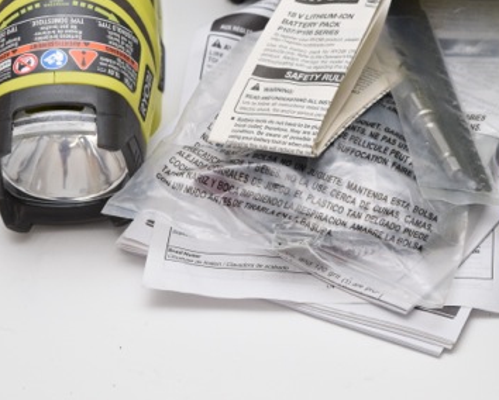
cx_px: 334
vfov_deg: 11.0
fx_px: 2068
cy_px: 106
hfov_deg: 13.7
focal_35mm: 140
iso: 1600
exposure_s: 1/125
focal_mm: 55
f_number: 5.6
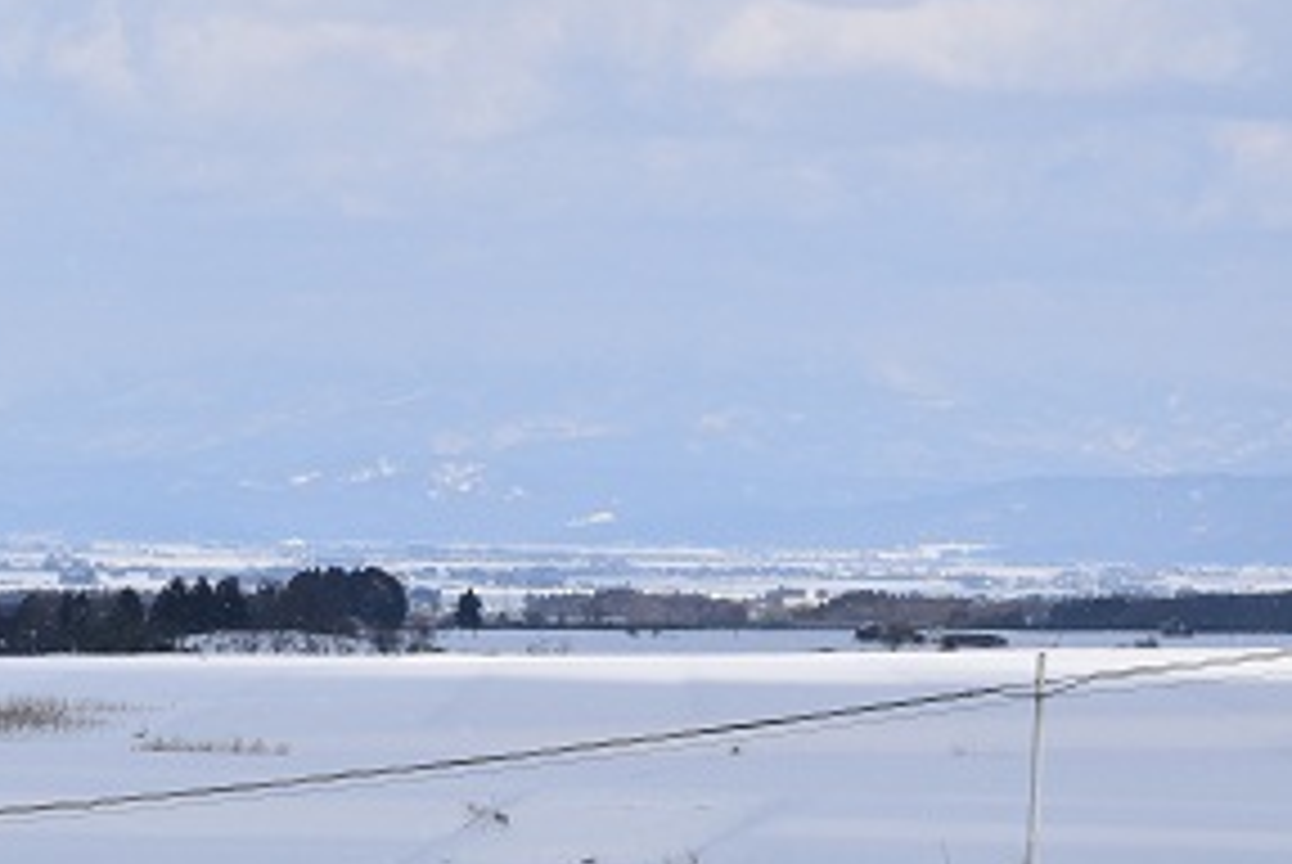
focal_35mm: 202
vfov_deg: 6.8
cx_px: 491
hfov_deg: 10.2
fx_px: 7257
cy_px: 477
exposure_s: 1/640
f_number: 13
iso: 200
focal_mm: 86
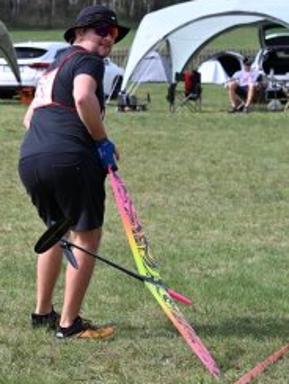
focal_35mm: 195
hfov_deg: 7.6
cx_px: 115
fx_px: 2169
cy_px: 216
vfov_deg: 10.1
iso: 320
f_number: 7.1
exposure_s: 1/800
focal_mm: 100
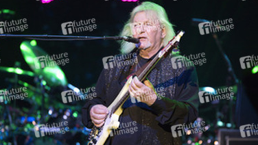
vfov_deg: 3.2
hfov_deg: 5.7
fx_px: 2574
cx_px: 129
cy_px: 78
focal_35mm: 376
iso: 1600
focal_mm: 300
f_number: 2.8
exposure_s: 1/200
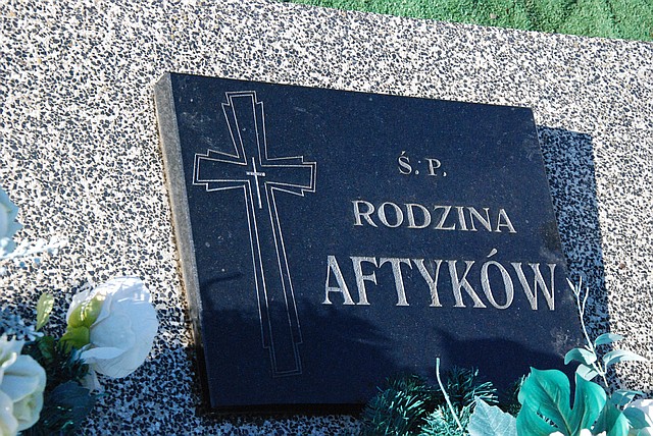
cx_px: 326
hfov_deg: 21.9
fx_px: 1688
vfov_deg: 14.7
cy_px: 218
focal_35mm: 93
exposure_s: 1/1000
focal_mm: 62
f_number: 8
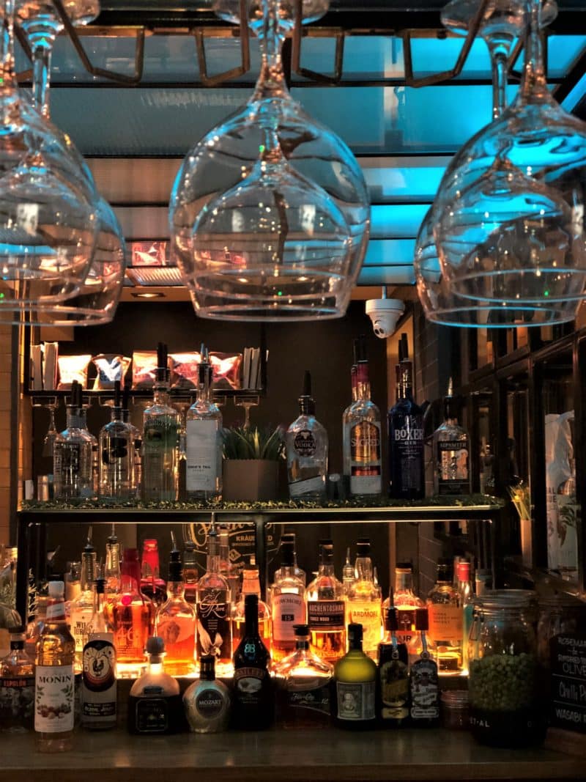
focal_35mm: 57
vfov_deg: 33.8
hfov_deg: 25.7
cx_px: 293
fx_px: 1287
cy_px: 391
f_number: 2.8
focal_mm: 6.6
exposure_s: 1/33
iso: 1250
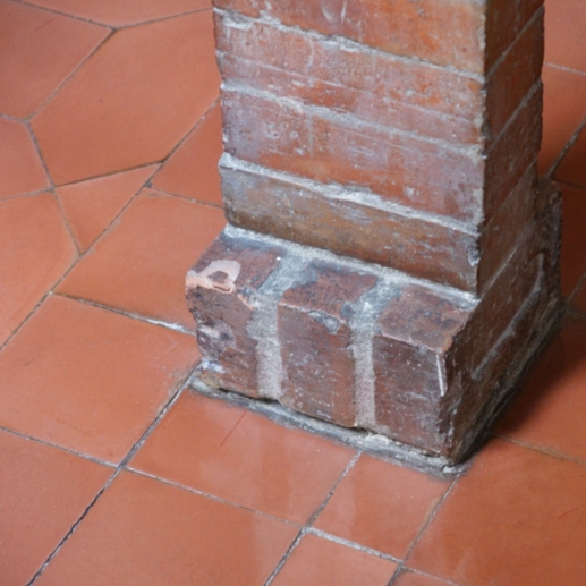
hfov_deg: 12.6
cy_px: 299
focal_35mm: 138
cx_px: 384
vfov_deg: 12.7
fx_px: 2643
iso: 800
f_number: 4.5
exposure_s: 1/20
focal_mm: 70
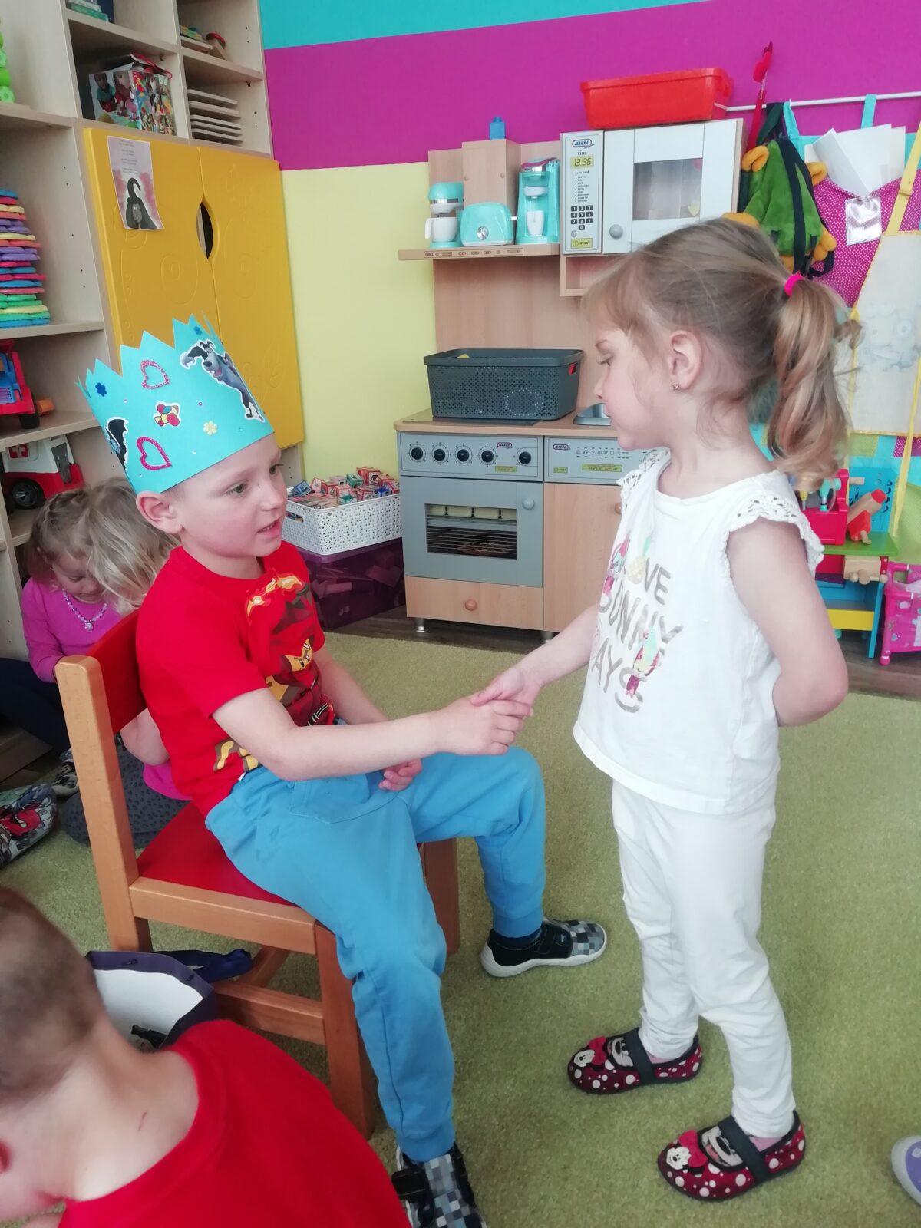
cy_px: 614
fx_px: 922
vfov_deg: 67.3
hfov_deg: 53.1
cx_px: 460
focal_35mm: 26
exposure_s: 1/50
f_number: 2.2
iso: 80
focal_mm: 3.46
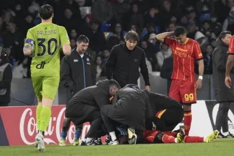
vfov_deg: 3.4
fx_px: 2601
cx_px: 117
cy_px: 78
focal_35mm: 400
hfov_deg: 5.2
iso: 5600
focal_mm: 400
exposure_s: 1/800
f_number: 5.6
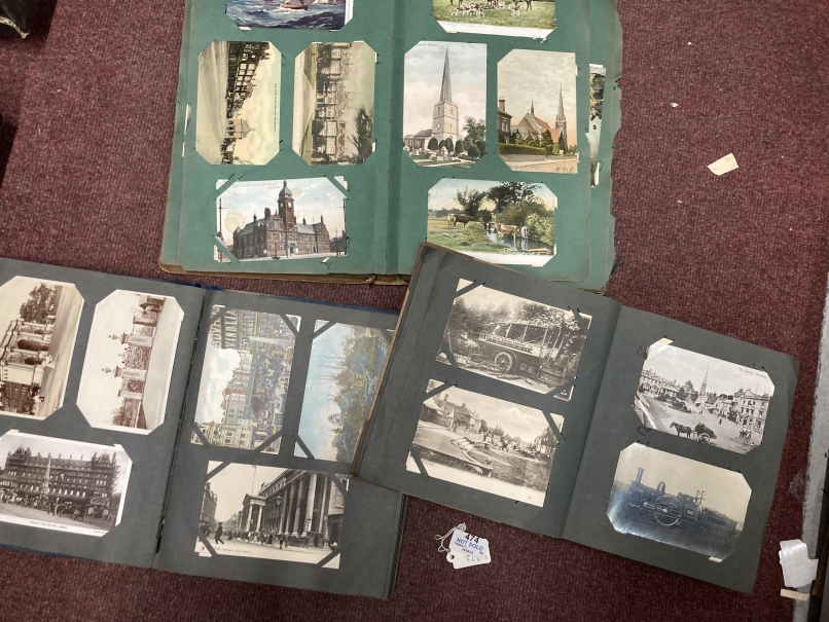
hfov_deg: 63.4
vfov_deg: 49.8
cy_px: 311
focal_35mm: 28
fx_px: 671
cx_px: 414
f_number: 1.8
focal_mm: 3.99
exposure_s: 1/50
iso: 125
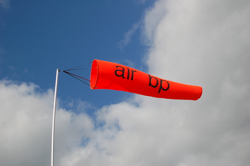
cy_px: 83
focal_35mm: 45
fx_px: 312
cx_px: 125
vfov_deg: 29.8
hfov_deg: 43.6
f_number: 8
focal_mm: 30
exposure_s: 1/250
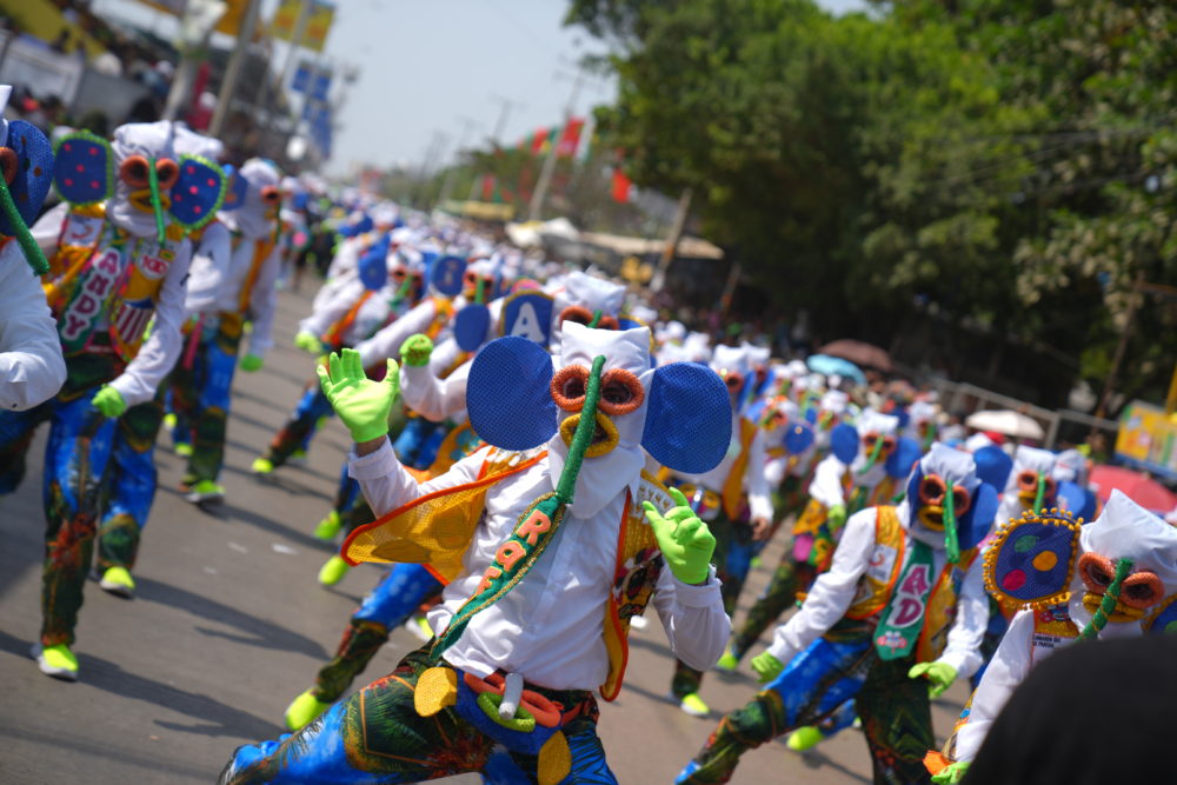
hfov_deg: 28.8
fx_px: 2289
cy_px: 392
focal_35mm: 70
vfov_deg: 19.5
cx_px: 588
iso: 50
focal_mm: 70
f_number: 2.8
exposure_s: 1/1000
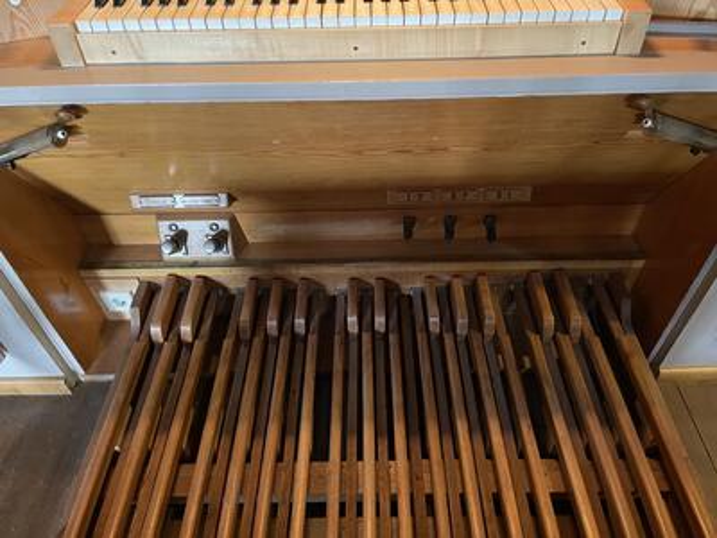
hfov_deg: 67.3
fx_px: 539
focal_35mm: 26
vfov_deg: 53.1
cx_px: 358
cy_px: 269
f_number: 1.6
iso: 640
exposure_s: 1/25
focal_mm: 4.2
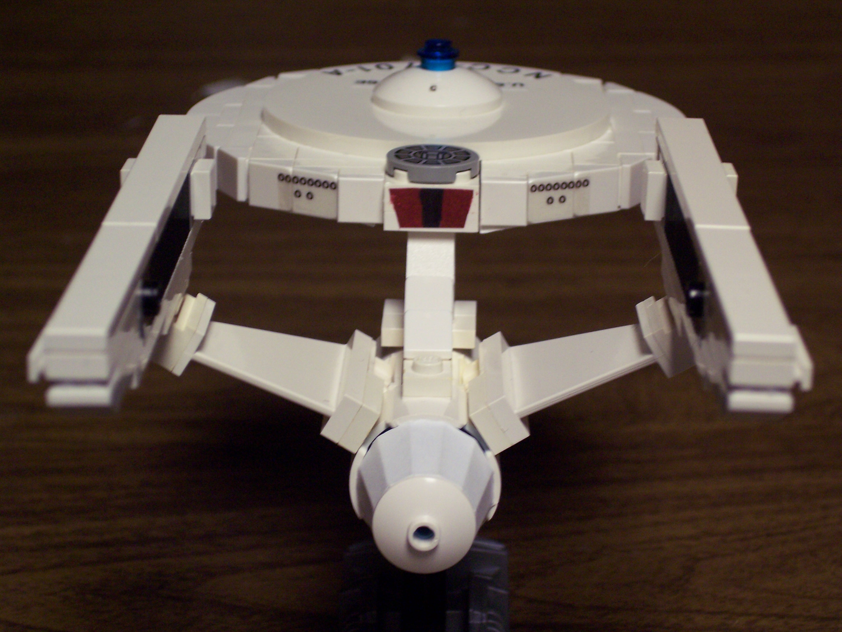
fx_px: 2846
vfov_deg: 12.7
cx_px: 421
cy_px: 316
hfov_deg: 16.8
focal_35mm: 117
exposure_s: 1/15
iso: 200
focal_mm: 24
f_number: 4.8
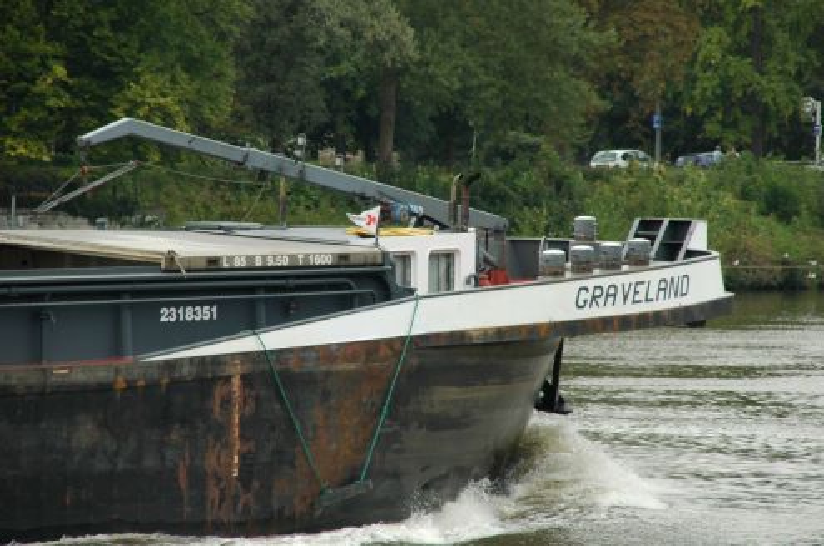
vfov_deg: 4.6
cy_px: 273
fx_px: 6853
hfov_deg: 6.9
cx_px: 412
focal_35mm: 300
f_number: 9
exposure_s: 1/200
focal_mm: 200
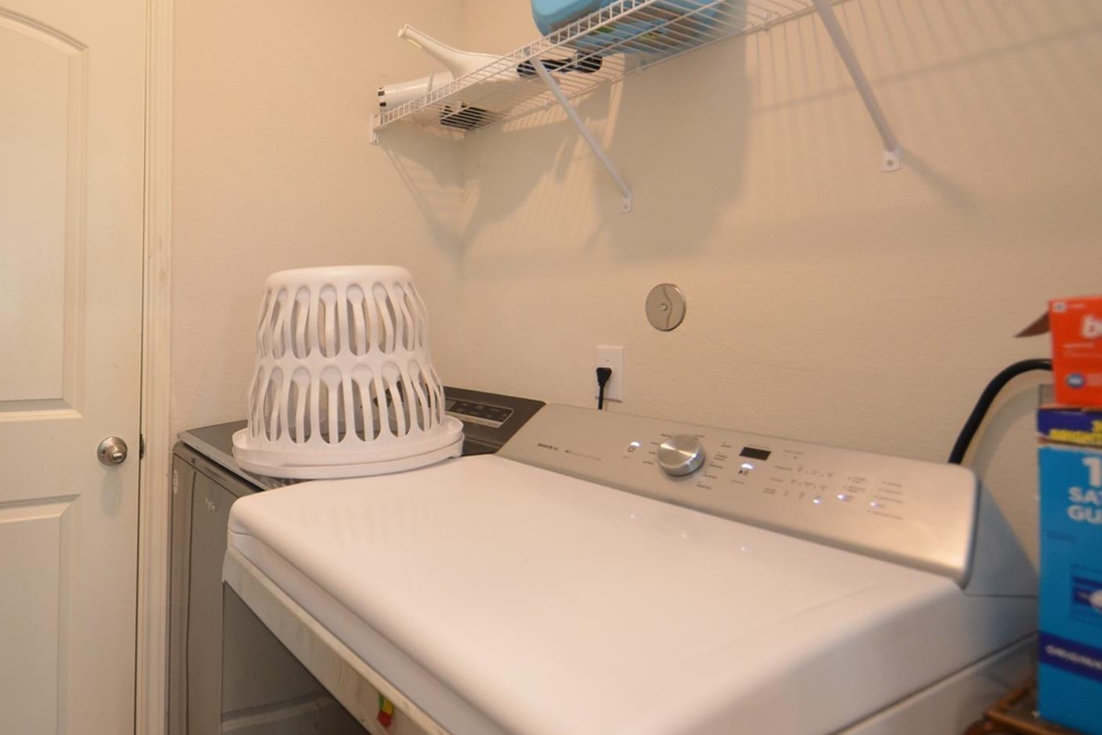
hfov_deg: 76.3
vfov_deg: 57.1
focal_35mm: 22
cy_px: 332
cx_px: 377
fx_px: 673
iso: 720
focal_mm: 10
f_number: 4
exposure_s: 1/60
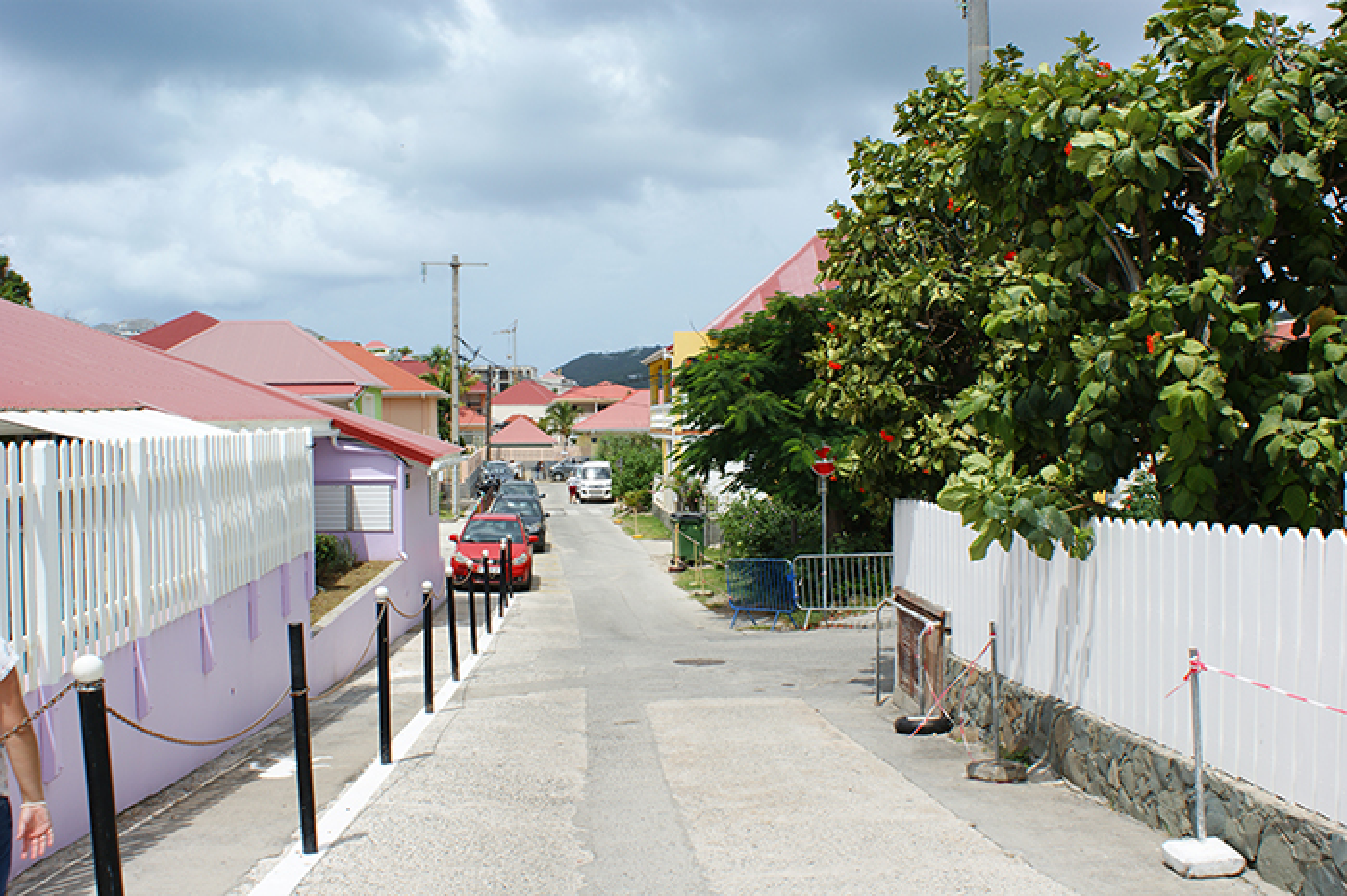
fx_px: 1234
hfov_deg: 57.2
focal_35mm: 33
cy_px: 448
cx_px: 674
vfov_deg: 39.9
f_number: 10
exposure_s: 1/250
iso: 100
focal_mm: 22
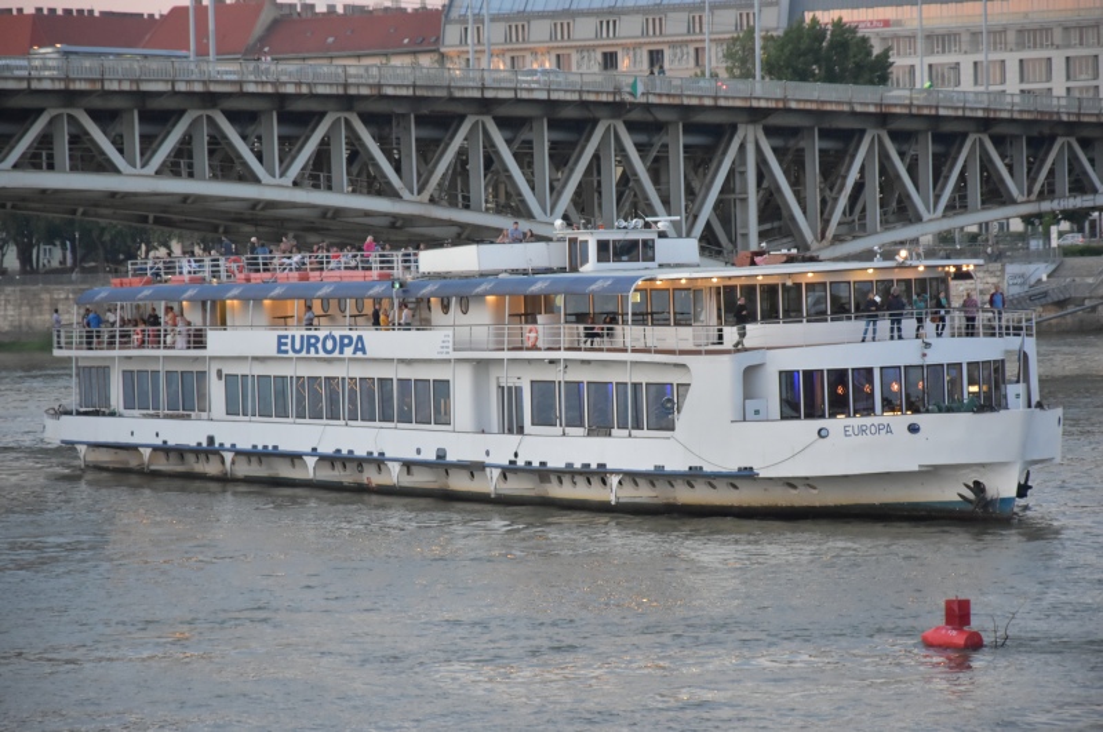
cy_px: 366
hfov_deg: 13.1
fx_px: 4819
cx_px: 552
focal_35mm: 158
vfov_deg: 8.7
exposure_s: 1/60
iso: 1600
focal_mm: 105
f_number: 5.6
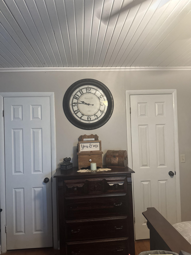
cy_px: 128
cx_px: 96
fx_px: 177
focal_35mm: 24
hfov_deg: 56.8
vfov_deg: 71.6
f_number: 1.78
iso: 640
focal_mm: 6.76
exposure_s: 1/60
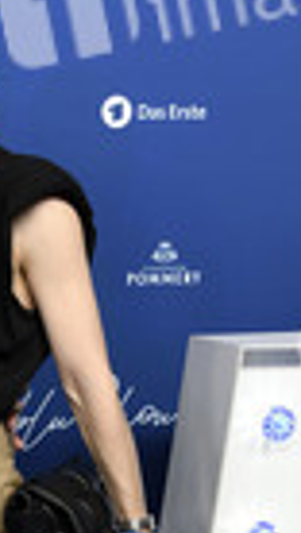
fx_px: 1244
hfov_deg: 13.0
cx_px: -162
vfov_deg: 23.0
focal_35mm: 88
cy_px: 556
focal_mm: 29
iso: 800
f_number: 4
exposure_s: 1/250
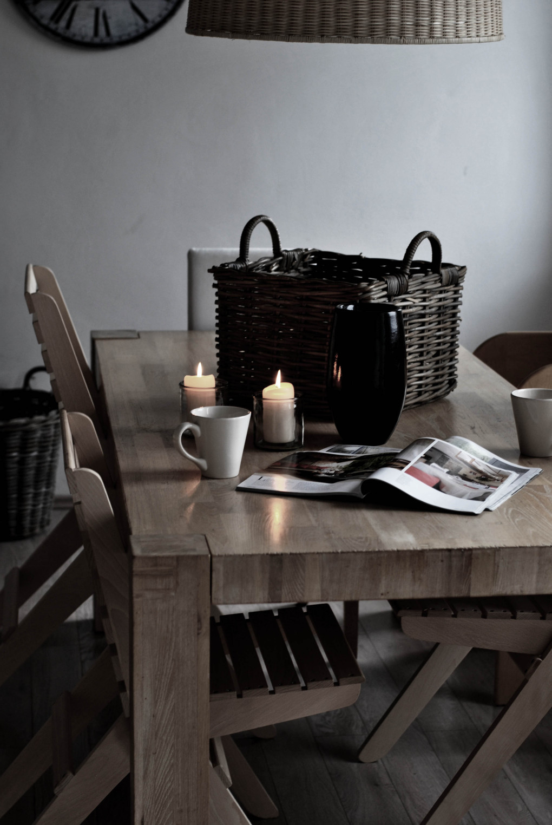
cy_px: 412
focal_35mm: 75
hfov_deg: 18.2
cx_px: 276
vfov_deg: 27.0
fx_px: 1720
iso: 200
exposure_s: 1/40
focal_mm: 50
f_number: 3.2
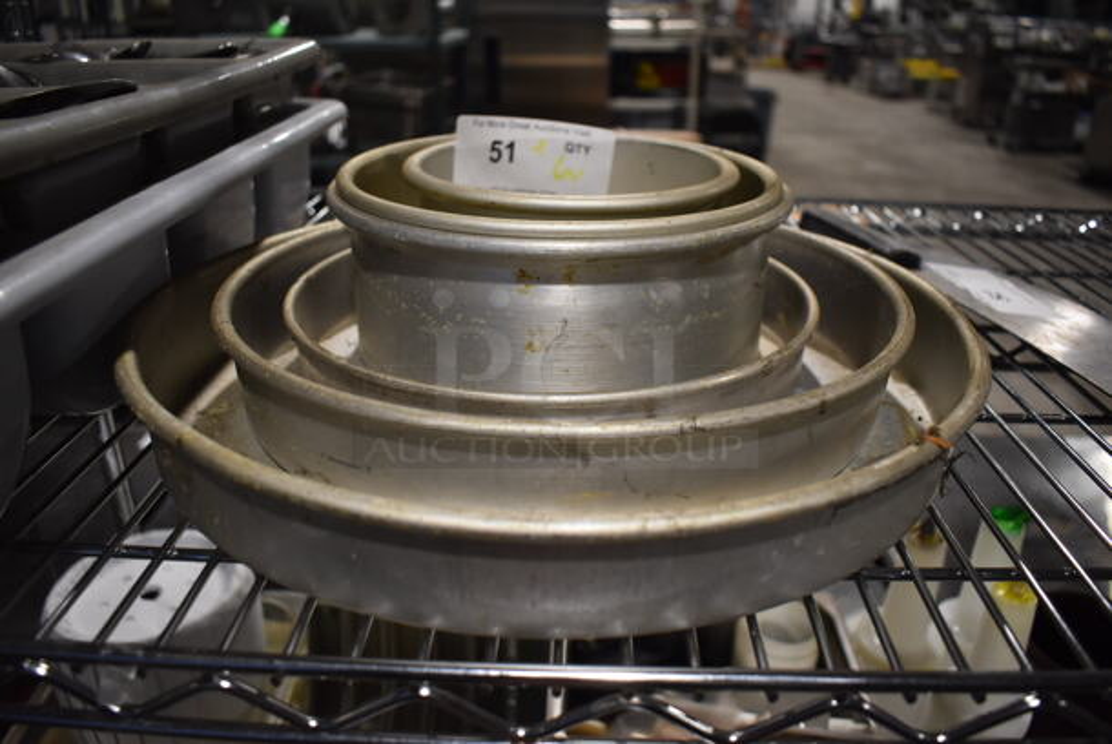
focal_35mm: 27
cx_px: 556
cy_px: 372
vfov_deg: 48.0
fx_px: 835
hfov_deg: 67.3
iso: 1000
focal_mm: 18
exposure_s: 1/125
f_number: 3.5
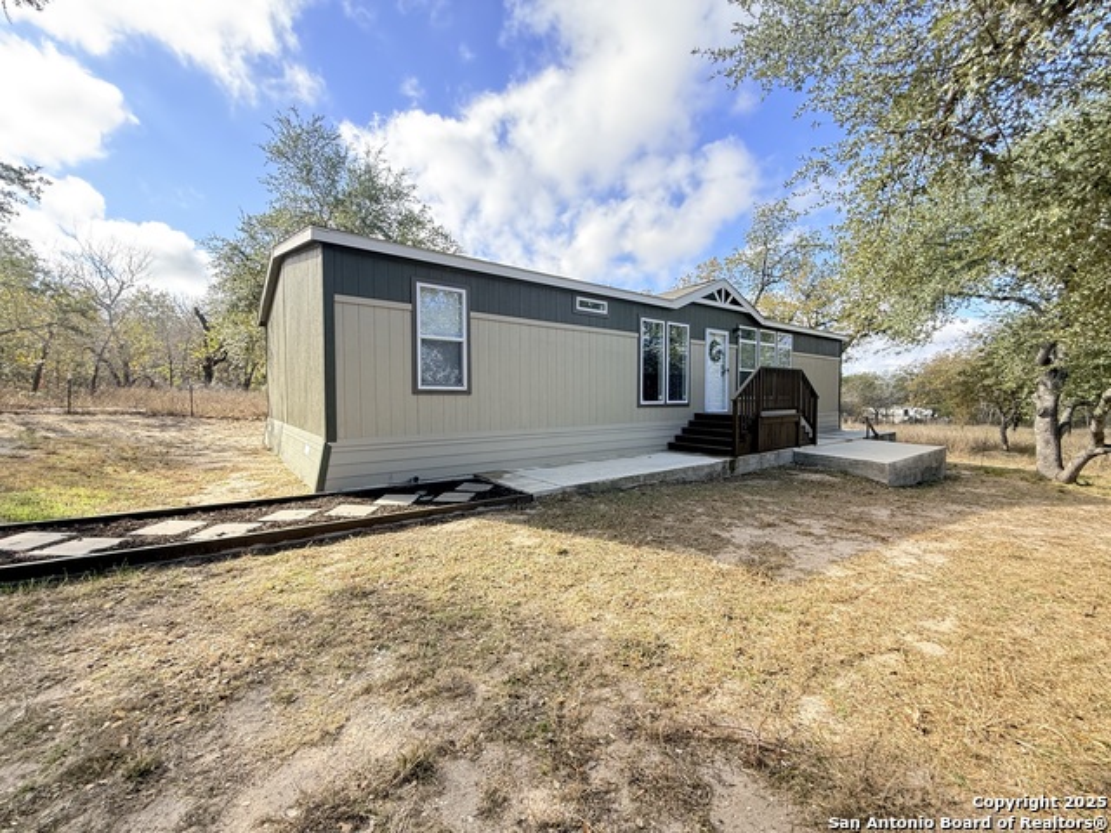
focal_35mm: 14
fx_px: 449
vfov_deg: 85.7
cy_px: 416
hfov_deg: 102.1
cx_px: 556
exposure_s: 1/266
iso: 64
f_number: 2.2
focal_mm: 2.22
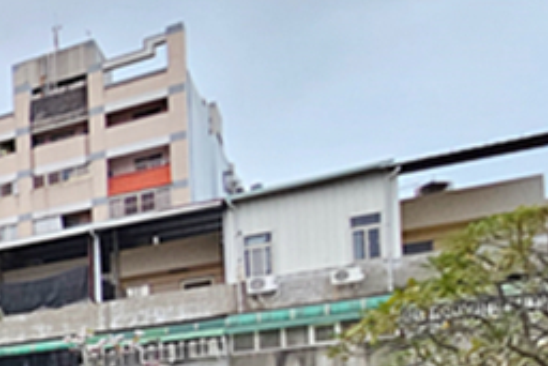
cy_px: 492
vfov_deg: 22.2
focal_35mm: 54
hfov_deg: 19.6
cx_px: -539
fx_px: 822
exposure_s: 1/60
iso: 125
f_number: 2.2
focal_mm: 2.2
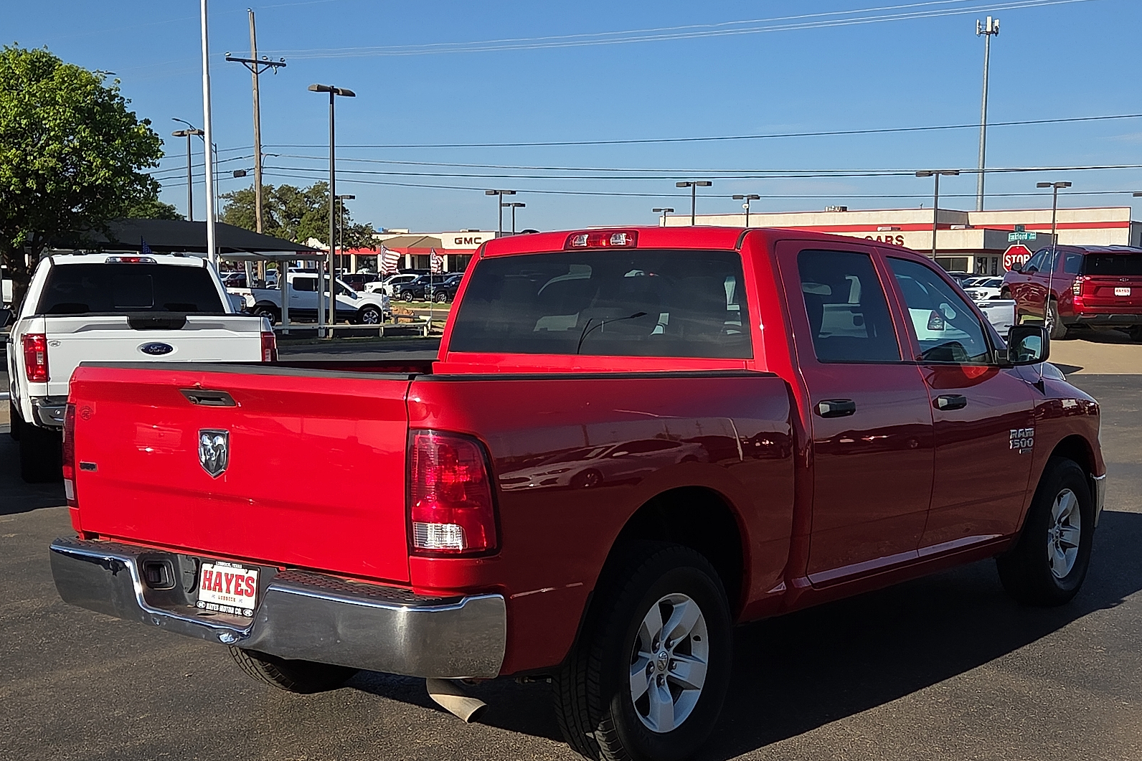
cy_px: 427
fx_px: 1459
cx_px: 570
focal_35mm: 46
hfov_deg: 42.7
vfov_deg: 29.2
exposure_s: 1/10000
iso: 77
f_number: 1.8
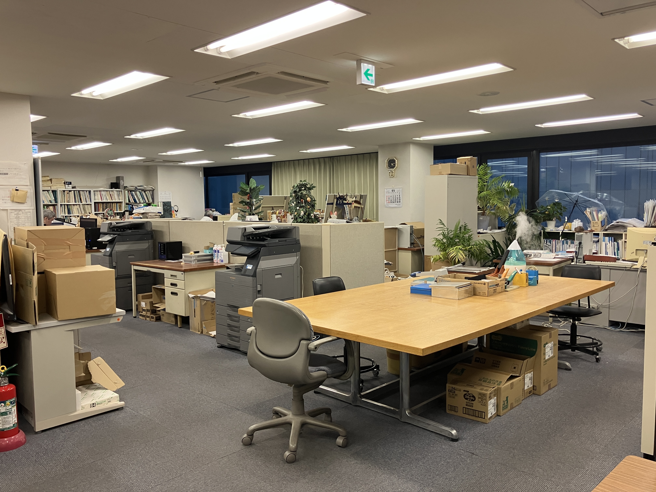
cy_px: 246
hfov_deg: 63.4
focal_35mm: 28
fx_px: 531
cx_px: 328
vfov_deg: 49.7
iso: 64
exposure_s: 1/50
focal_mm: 3.99
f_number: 1.8
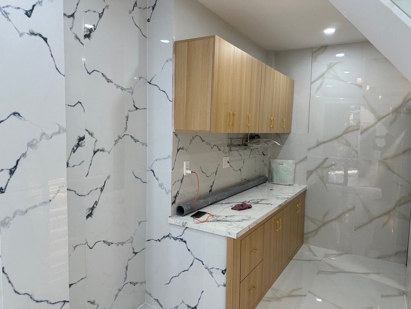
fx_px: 285
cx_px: 206
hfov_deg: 71.6
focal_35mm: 24
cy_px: 154
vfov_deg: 56.8
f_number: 1.78
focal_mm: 6.86
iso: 100
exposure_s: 1/121
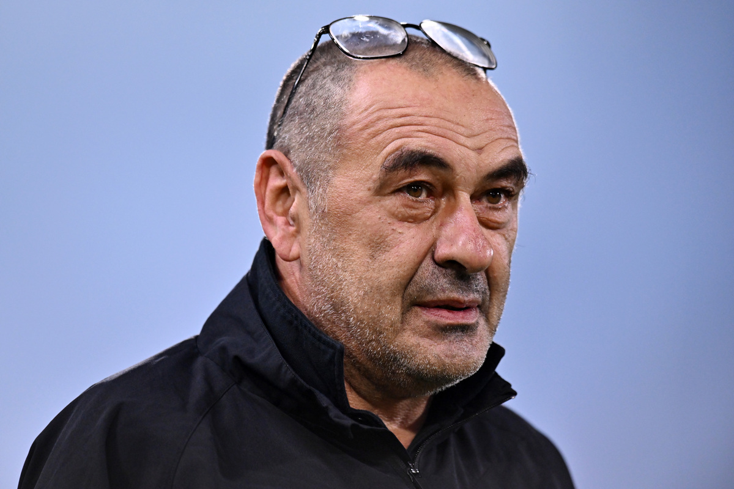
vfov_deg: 3.4
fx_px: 8155
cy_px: 244
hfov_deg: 5.2
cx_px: 367
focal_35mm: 400
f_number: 4
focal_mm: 400
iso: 3200
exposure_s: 1/1250
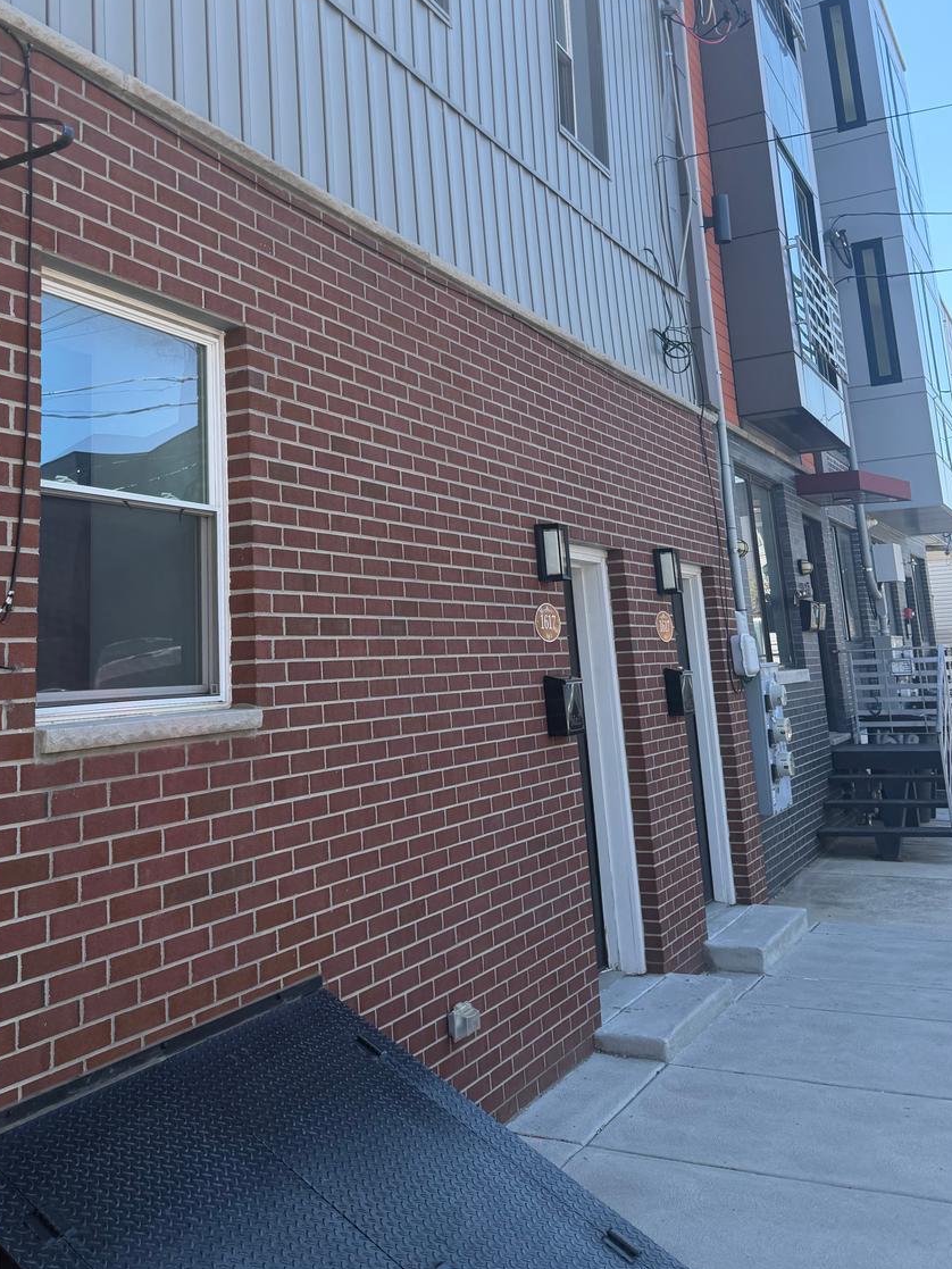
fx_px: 1210
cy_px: 408
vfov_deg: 54.1
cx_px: 366
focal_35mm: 33
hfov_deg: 42.7
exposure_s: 1/1553
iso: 100
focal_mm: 6.76
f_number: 1.78
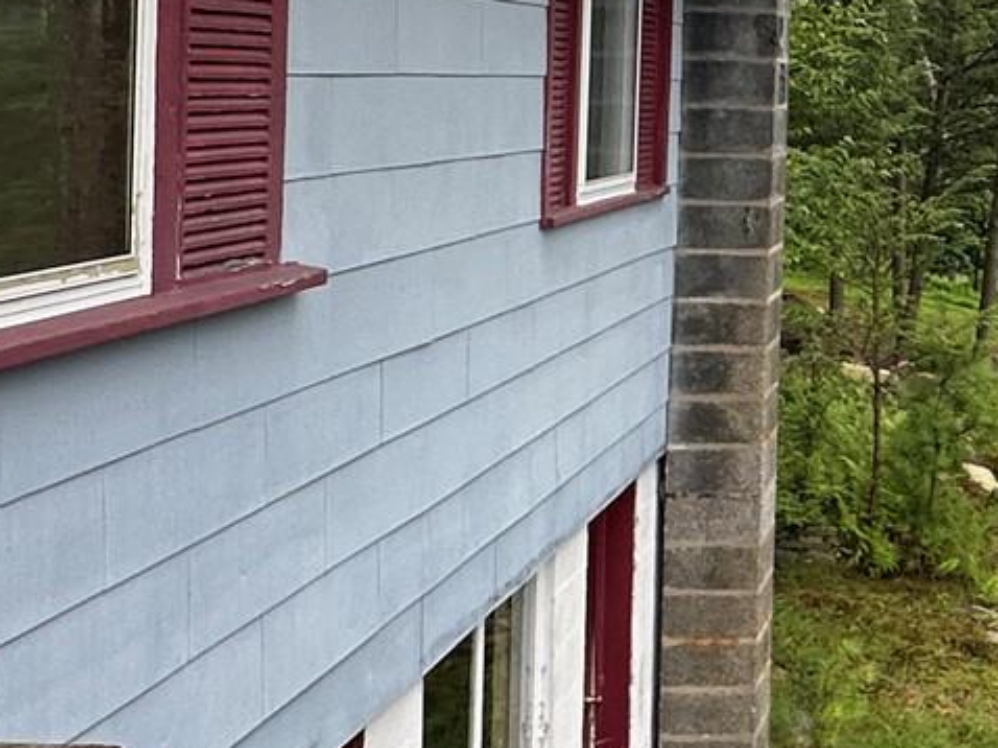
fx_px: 1729
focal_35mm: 60
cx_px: 1240
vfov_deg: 23.9
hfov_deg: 27.7
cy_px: 111
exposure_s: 1/177
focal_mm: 2.22
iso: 40
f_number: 2.2
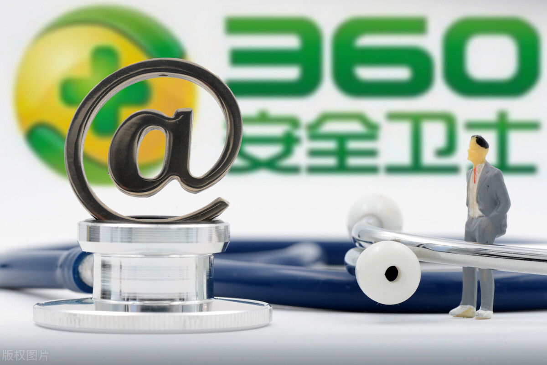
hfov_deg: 19.4
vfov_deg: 13.1
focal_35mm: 105
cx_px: 274
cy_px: 182
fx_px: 1596
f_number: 18
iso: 640
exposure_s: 1/60
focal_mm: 105
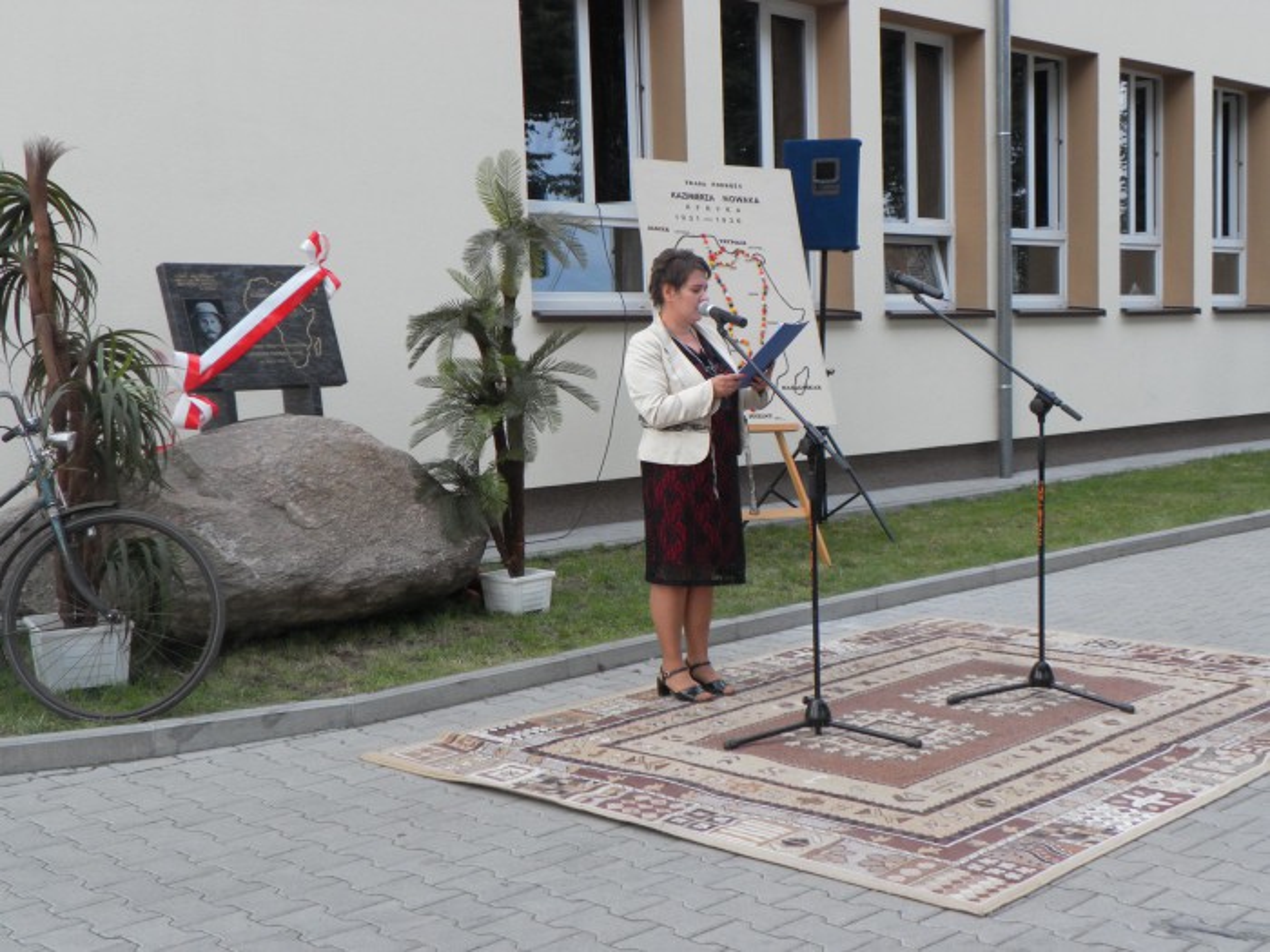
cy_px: 476
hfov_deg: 41.2
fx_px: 1688
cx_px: 635
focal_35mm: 46
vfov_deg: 31.5
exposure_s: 1/50
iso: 100
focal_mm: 8.2
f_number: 3.2
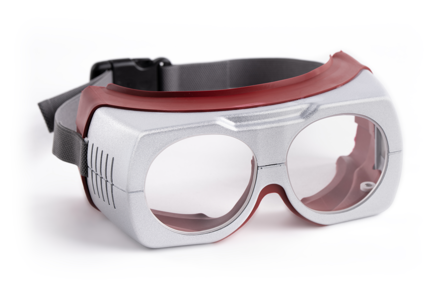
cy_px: 150
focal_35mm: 200
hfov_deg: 10.3
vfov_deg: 6.9
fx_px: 2489
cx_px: 224
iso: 50
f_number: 14
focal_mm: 200
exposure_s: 1/125
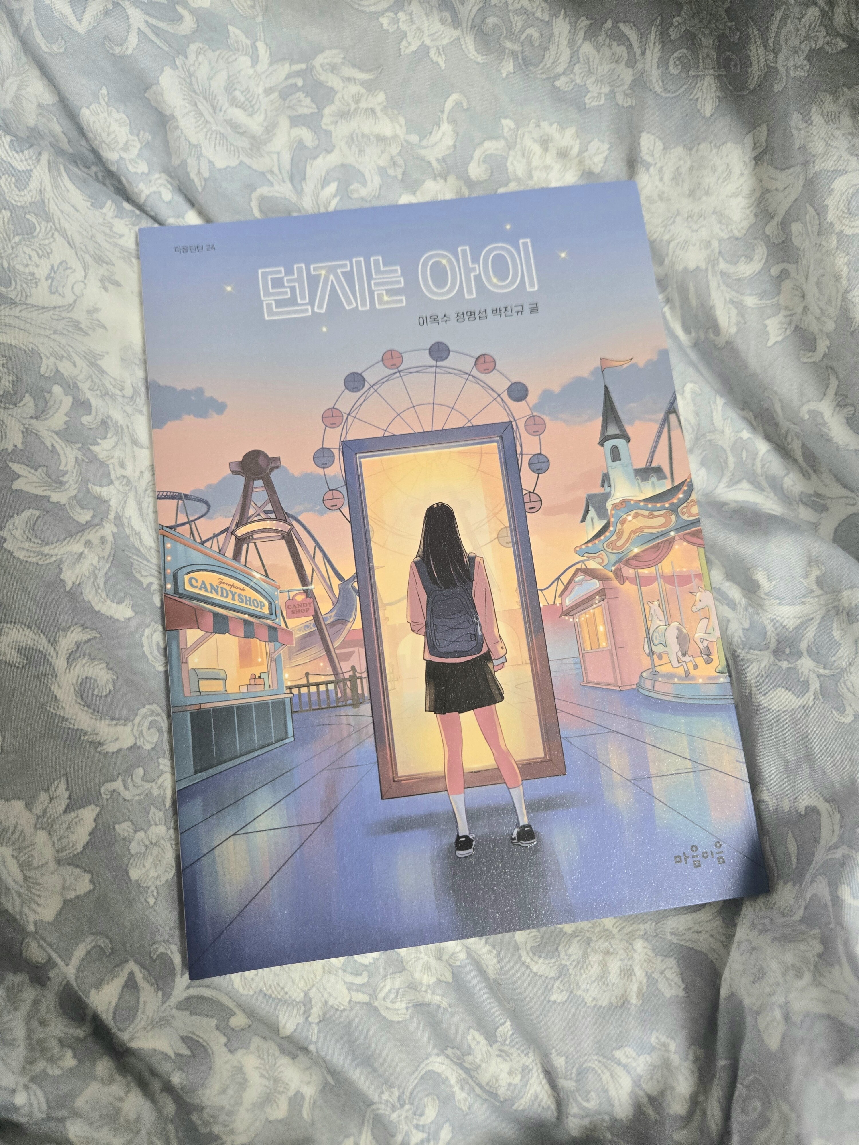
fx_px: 761
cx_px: 430
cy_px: 572
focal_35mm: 23
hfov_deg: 58.9
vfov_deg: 73.9
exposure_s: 1/120
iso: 320
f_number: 1.8
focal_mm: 5.4
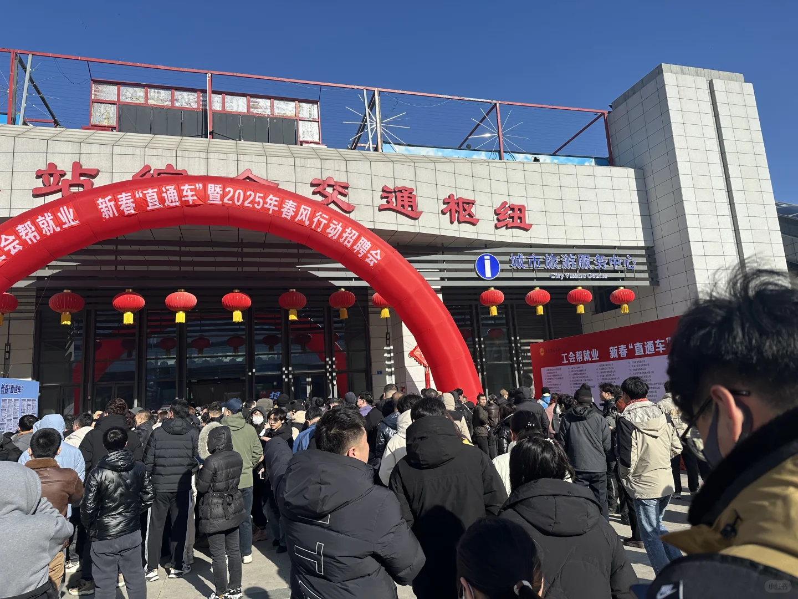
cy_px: 300
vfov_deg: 56.8
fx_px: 553
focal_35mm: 24
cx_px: 399
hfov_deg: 71.6
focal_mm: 6.86
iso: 80
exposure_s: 1/5000
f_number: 1.78
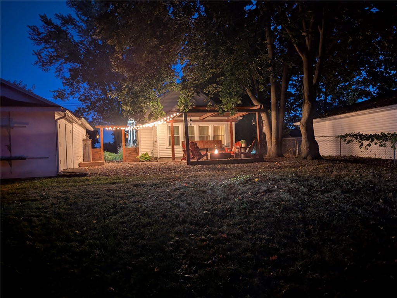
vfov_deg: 56.8
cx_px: 198
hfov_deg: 71.6
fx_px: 275
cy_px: 149
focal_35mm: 24
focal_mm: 6.81
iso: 791
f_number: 1.85
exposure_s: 1/17.1
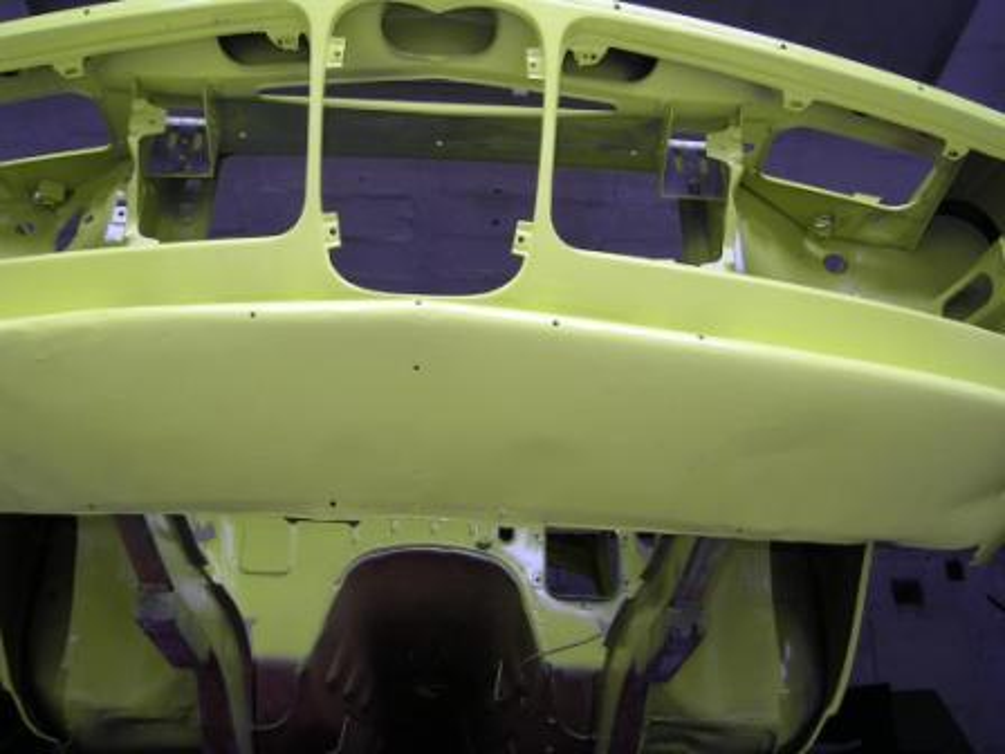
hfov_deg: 51.4
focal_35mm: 36
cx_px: 502
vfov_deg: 39.7
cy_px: 377
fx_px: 1045
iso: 65
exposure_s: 1/50.6
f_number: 2.8
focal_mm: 5.6
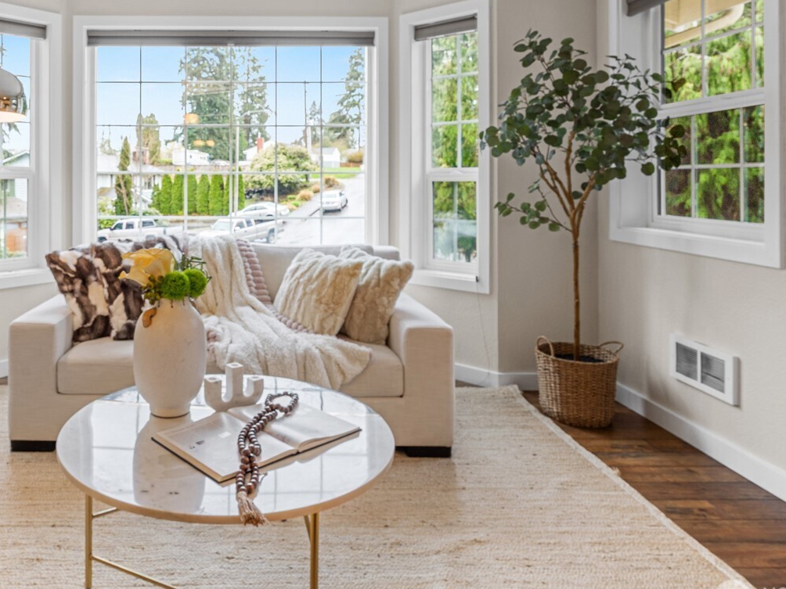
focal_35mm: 26
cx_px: 240
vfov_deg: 51.9
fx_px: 590
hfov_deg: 64.9
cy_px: 187
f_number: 11
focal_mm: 16
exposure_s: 1/1.67
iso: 100
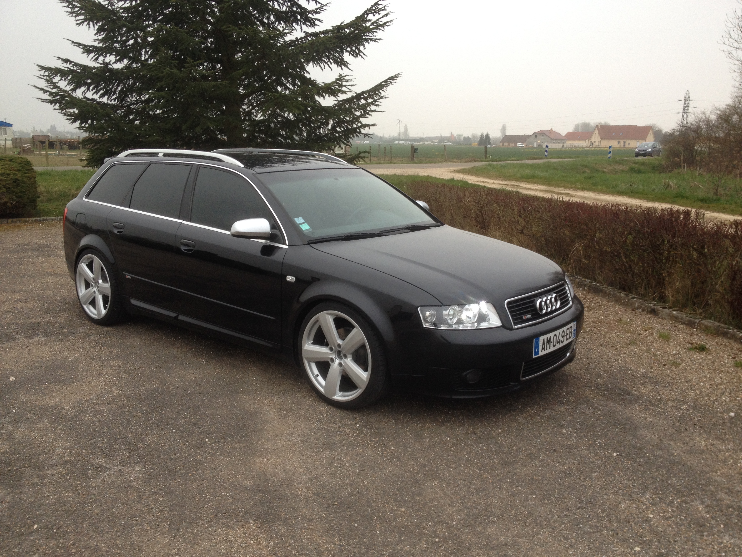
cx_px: 371
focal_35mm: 35
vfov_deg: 40.7
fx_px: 750
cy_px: 278
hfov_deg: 52.6
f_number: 2.4
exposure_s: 1/60
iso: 64
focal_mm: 4.28
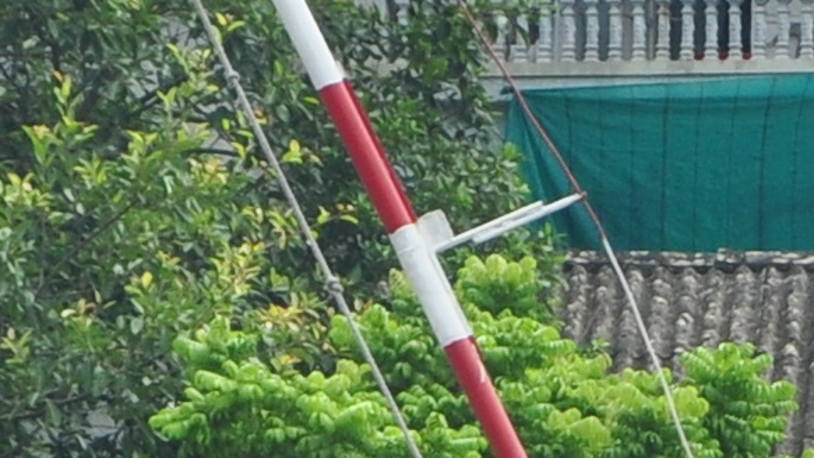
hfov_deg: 3.7
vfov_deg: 2.1
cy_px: 959
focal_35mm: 577
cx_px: 2340
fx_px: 12455
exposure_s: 1/320
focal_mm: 50
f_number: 9
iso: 200
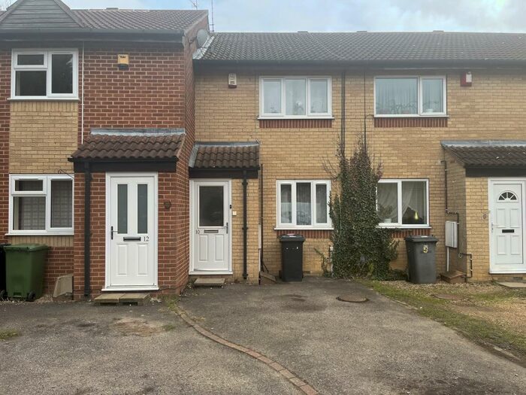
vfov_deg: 53.1
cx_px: 263
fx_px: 395
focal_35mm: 26
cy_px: 198
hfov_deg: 67.3
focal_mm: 5.1
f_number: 1.6
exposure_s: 1/871
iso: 50
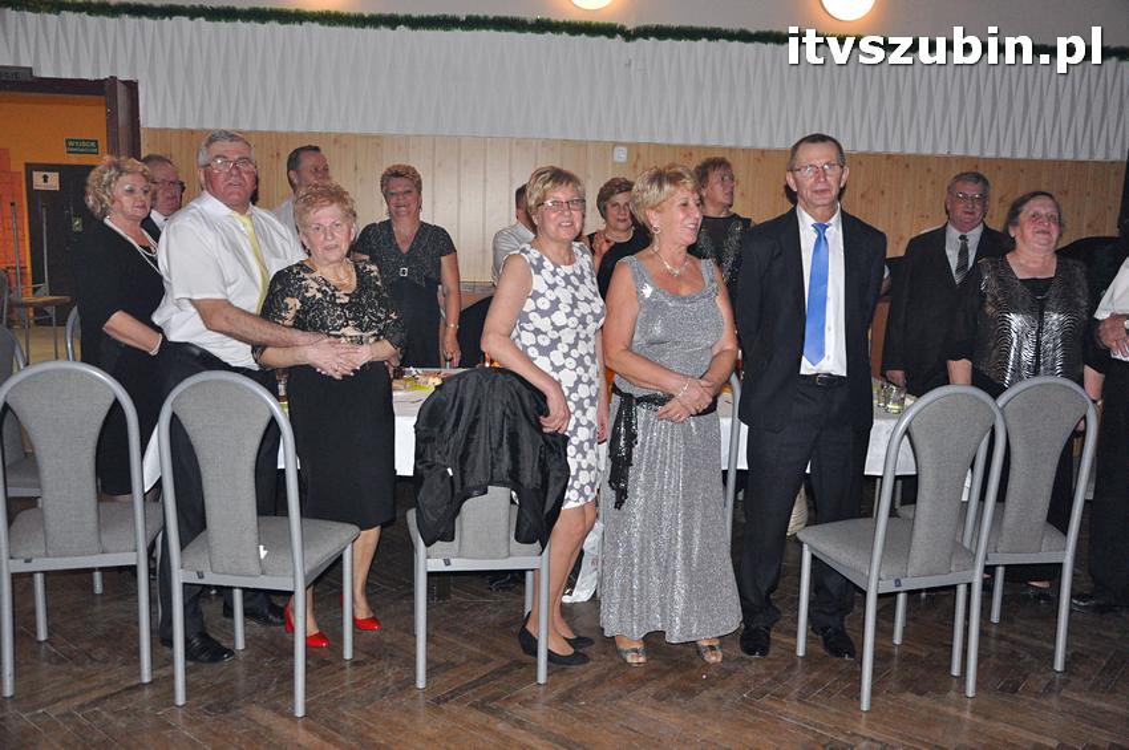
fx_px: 1034
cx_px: 564
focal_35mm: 33
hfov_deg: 57.3
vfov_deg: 39.9
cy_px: 375
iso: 2000
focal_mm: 22
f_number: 5
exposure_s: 1/60
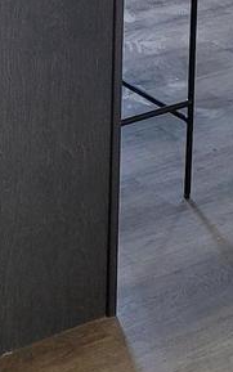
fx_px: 1339
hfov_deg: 9.9
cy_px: -234
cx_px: 32
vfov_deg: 14.4
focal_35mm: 132
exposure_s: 1/120
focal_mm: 7
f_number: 1.8
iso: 200
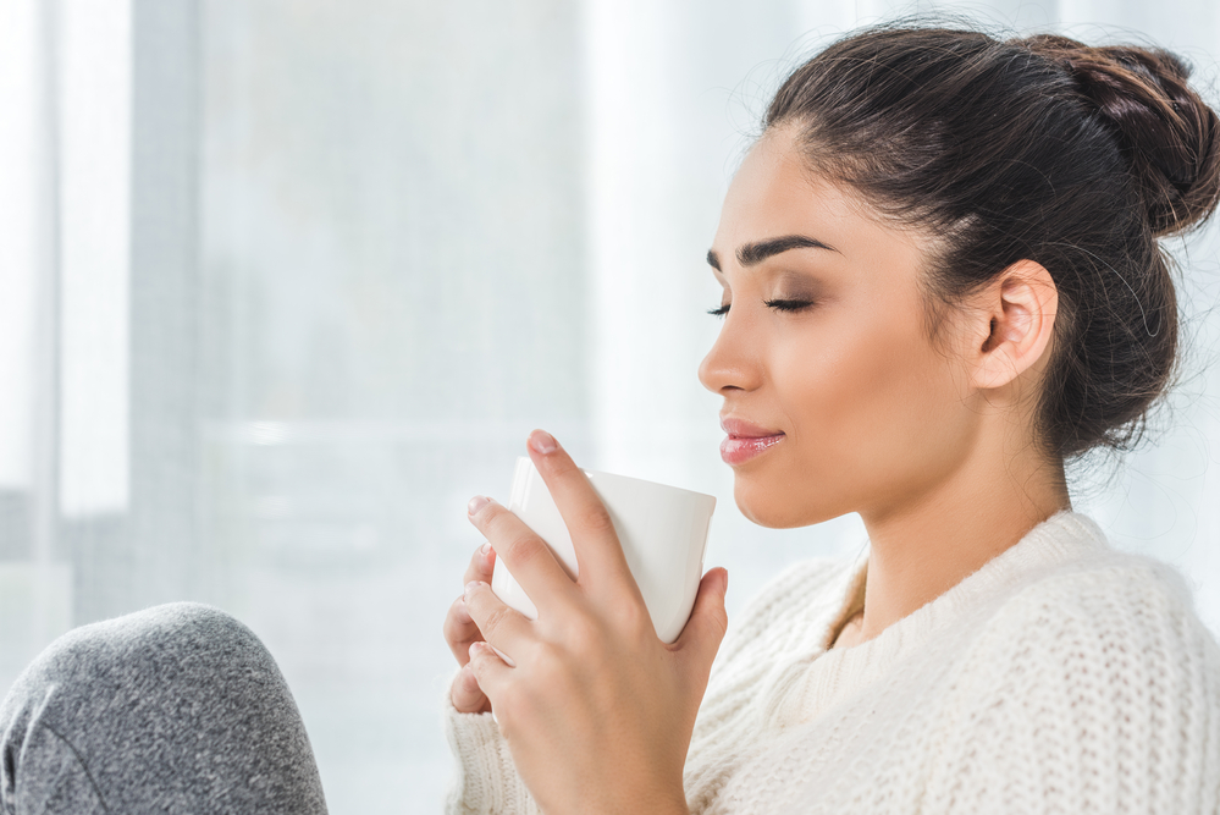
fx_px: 1695
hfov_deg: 39.6
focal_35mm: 50
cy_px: 408
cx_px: 610
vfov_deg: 27.0
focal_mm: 50
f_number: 4.5
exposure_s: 1/160
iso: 125
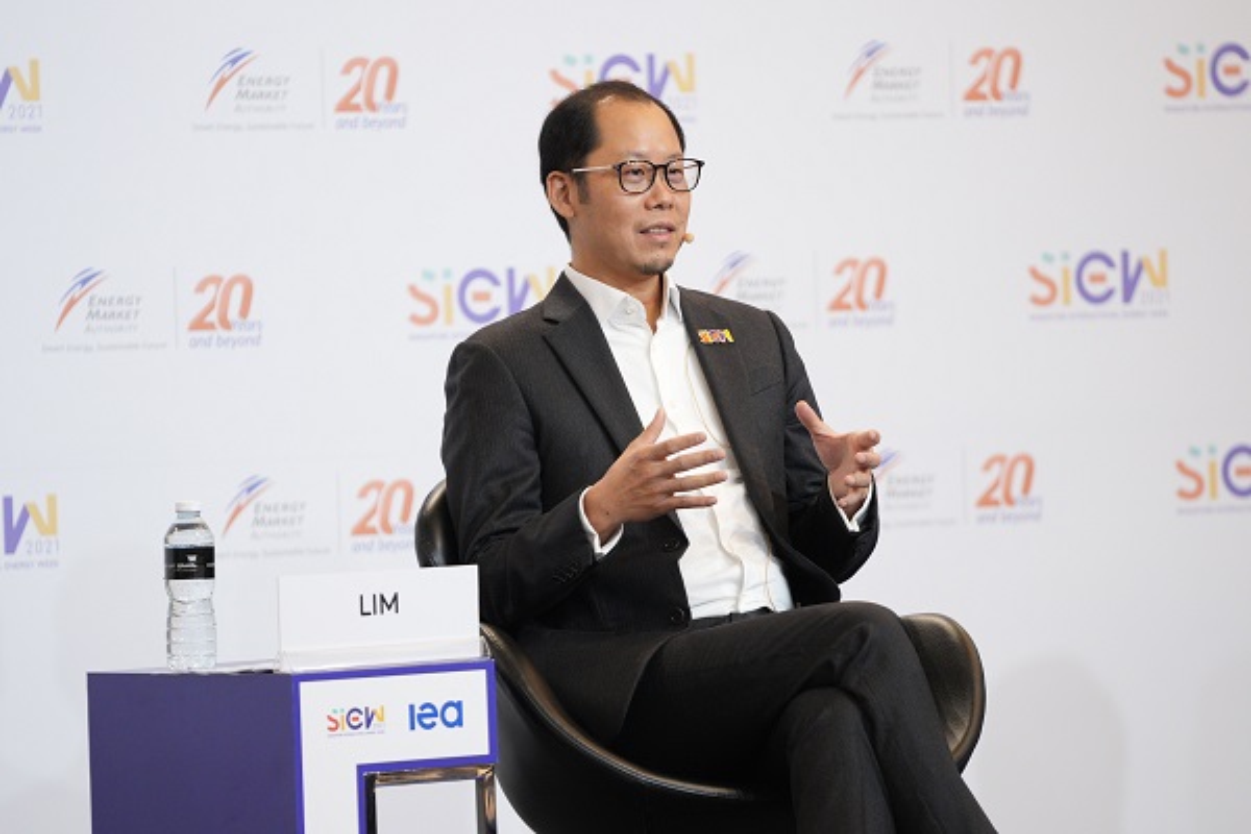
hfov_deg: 6.9
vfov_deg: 4.6
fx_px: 10424
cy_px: 417
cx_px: 626
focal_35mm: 300
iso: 1600
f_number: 2.8
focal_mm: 200
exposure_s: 1/160
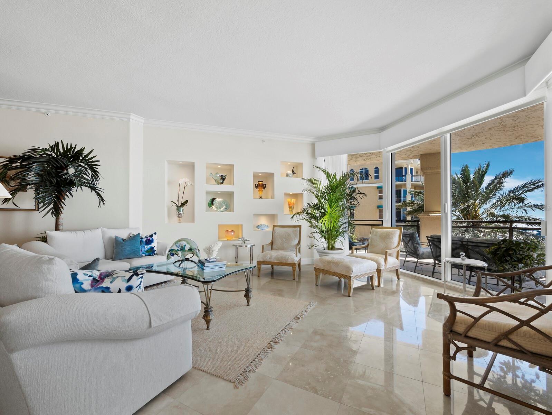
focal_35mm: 14
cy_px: 208
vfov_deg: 85.7
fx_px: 223
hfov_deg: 102.0
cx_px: 276
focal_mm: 7
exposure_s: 1/6
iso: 400
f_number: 11
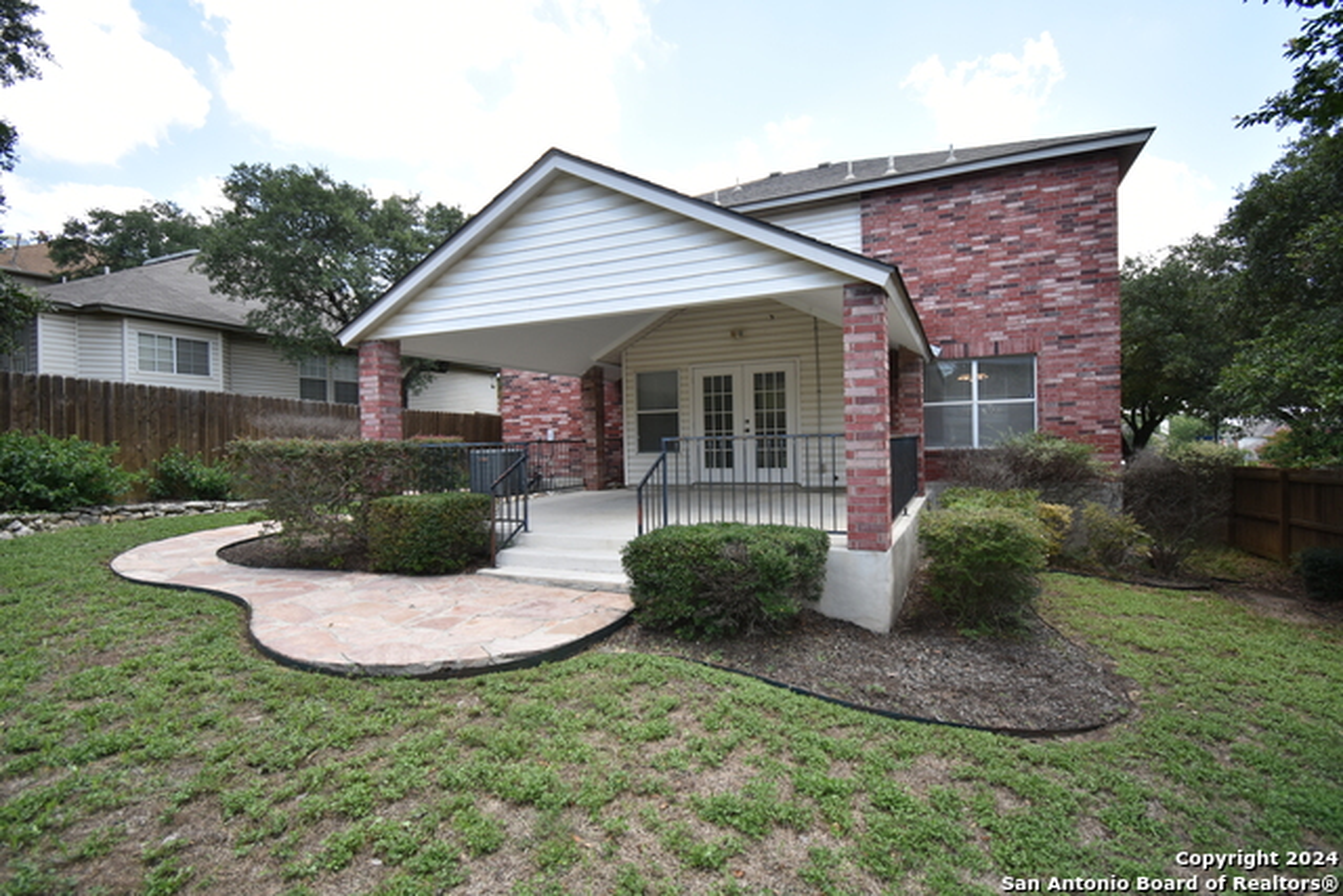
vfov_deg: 72.1
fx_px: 616
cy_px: 448
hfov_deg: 95.0
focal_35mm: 16
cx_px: 672
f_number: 4.8
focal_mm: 11
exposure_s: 1/250
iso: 200
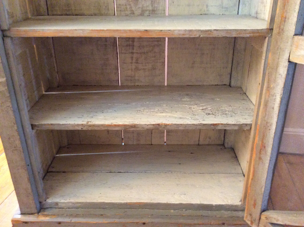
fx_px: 281
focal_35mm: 32
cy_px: 114
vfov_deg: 44.1
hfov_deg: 56.9
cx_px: 152
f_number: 2.4
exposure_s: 1/17
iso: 320
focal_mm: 3.3
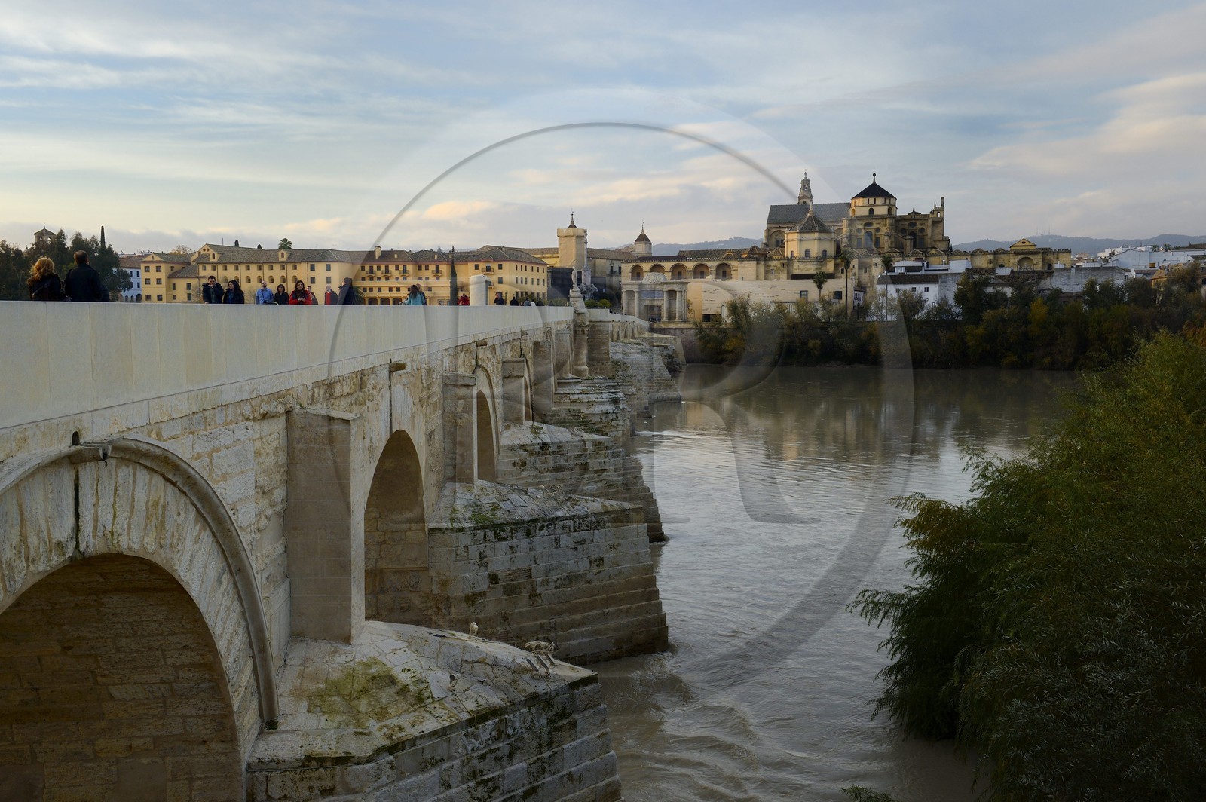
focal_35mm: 35
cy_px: 401
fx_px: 1172
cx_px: 603
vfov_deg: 37.8
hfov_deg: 54.5
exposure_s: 1/160
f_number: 10
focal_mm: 35
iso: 400
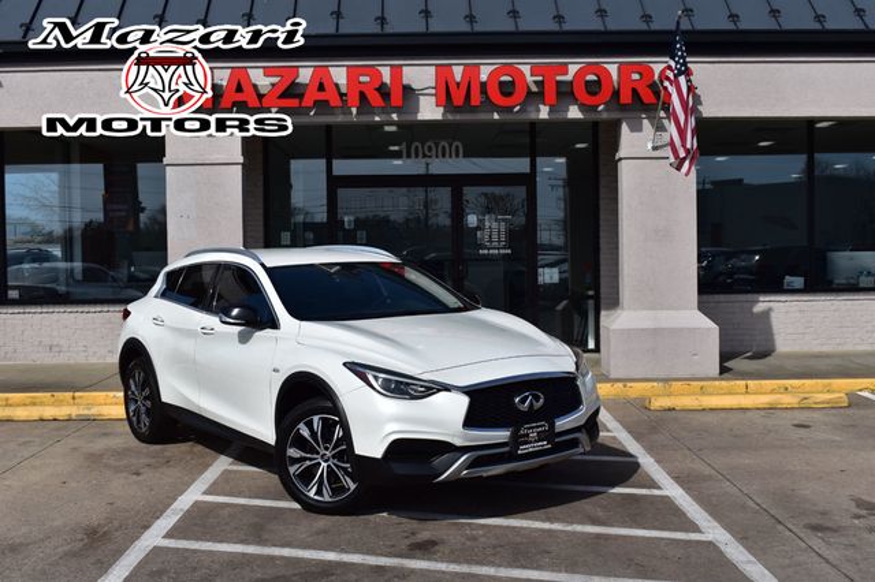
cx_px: 438
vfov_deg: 31.9
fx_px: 1020
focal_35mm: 42
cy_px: 291
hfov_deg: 46.4
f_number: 11
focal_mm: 28
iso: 200
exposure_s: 1/640
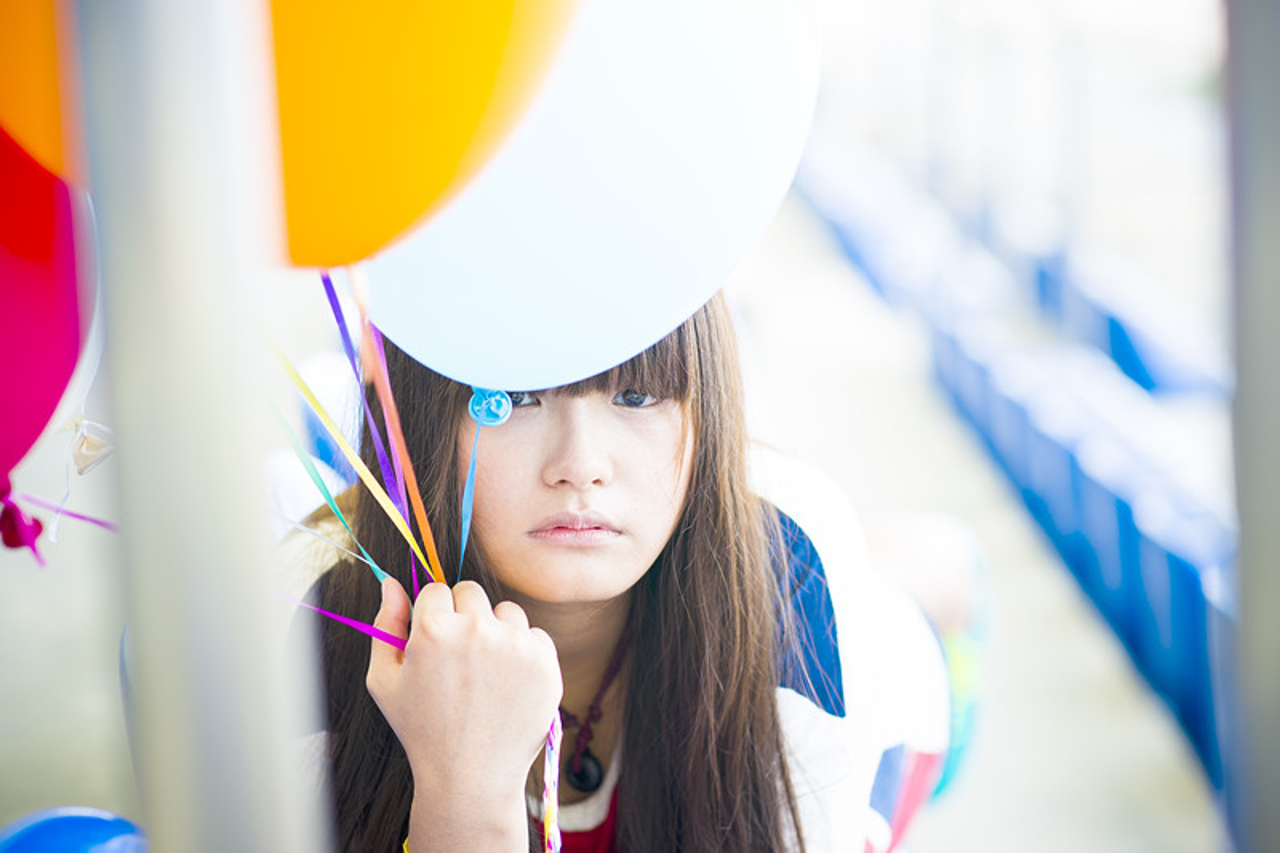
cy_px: 426
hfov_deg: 23.9
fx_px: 3021
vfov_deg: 16.1
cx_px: 640
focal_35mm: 85
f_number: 2.8
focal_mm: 85
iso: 100
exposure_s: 1/400
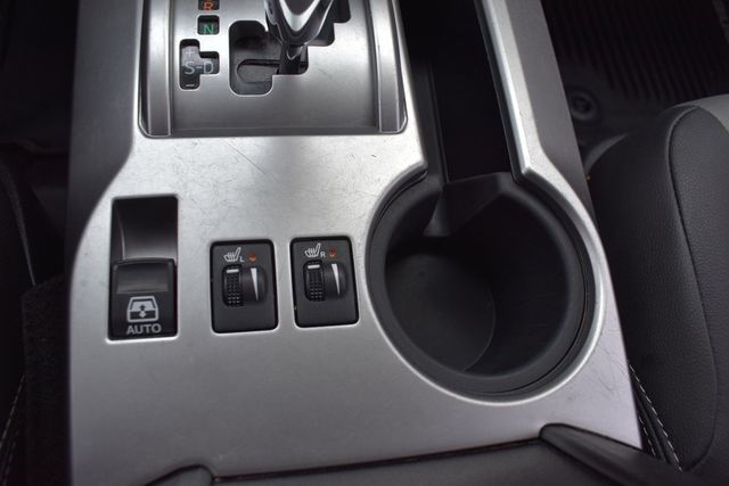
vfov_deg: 48.0
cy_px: 243
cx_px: 364
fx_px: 547
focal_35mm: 27
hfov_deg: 67.4
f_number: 5
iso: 400
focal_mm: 18
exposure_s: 1/250
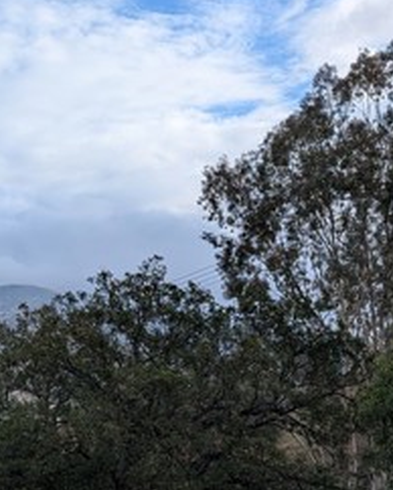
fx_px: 900
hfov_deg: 24.6
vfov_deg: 29.6
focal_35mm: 62
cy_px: 410
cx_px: 223
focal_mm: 6.9
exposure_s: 1/682
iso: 22
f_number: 1.68
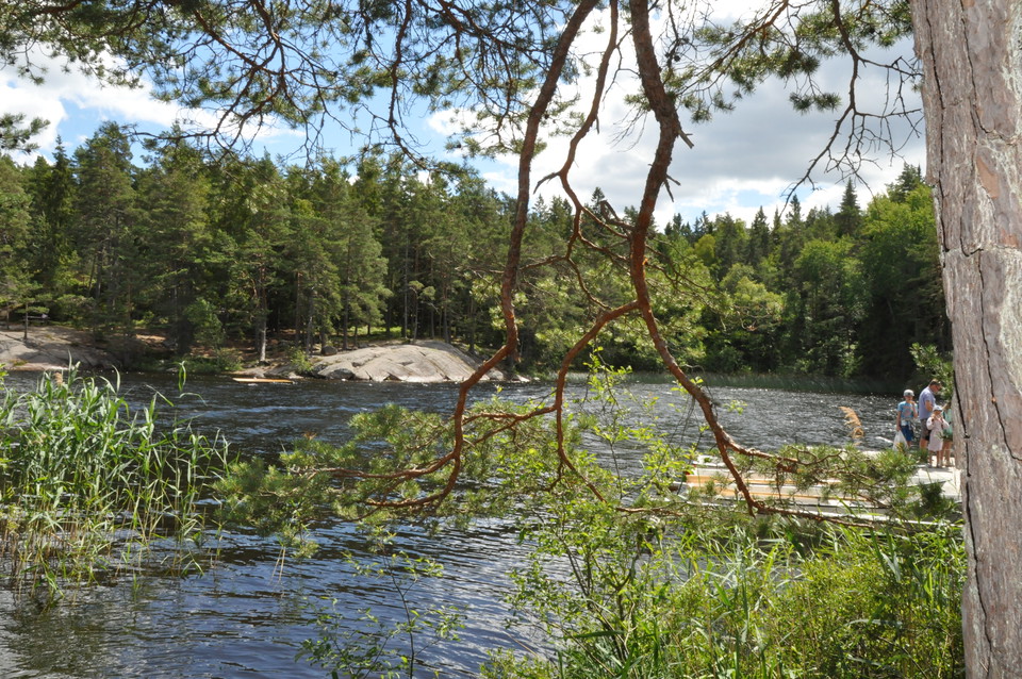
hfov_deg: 67.4
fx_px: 766
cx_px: 511
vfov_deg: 47.8
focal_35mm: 27
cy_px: 340
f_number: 22
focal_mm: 18
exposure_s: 1/200
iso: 1000
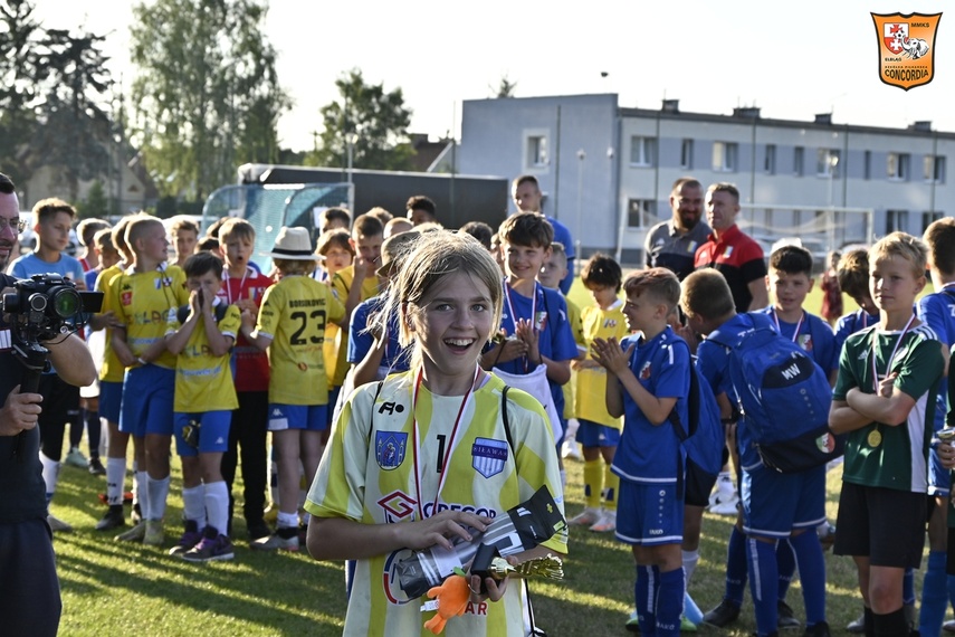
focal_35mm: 78
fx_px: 2069
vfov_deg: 17.5
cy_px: 318
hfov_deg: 26.0
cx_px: 478
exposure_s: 1/500
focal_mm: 52
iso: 200
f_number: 5.6
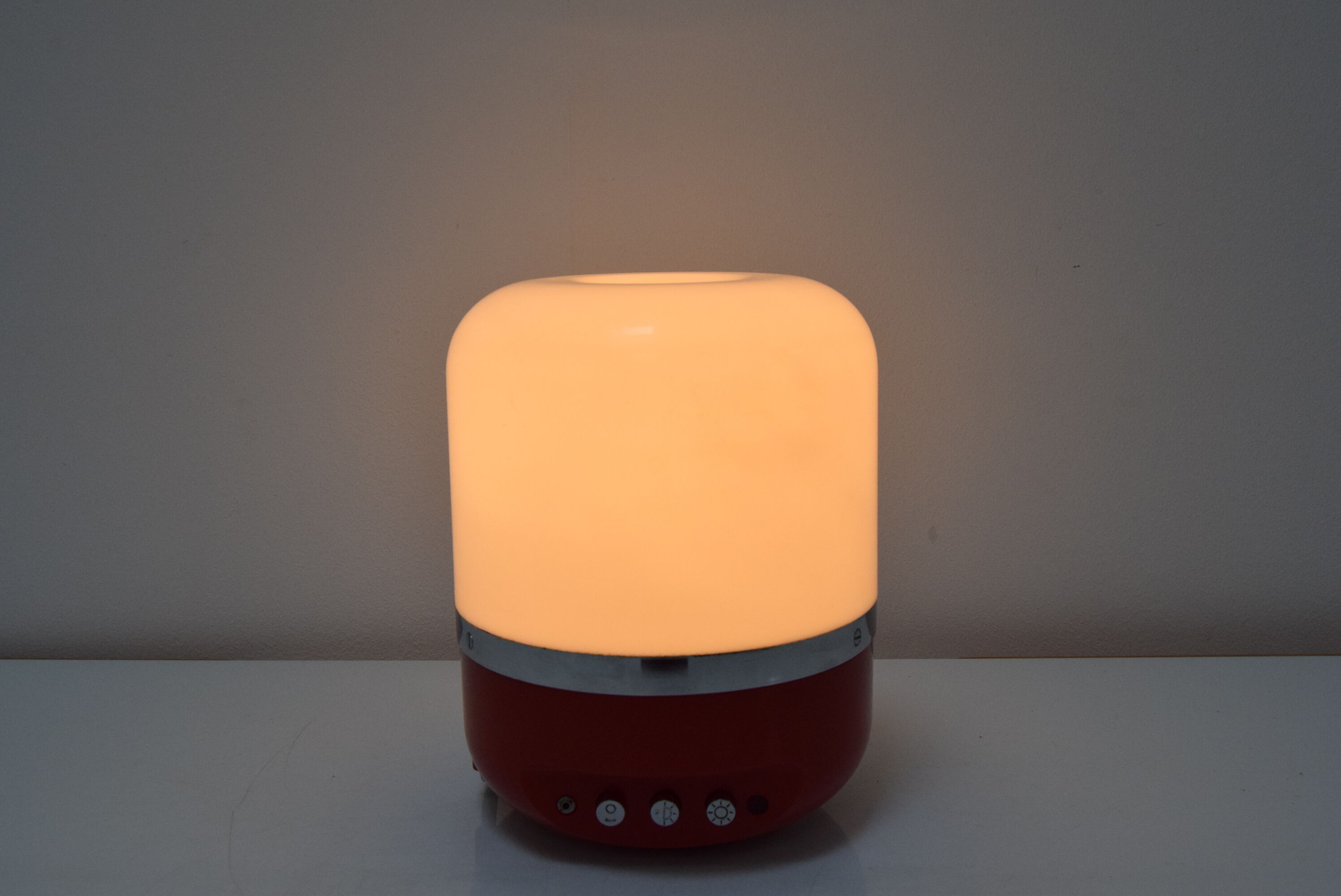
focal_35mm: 39
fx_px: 1454
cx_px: 670
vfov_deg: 34.3
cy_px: 448
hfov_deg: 49.5
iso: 1600
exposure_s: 1/250
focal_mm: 26
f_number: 8
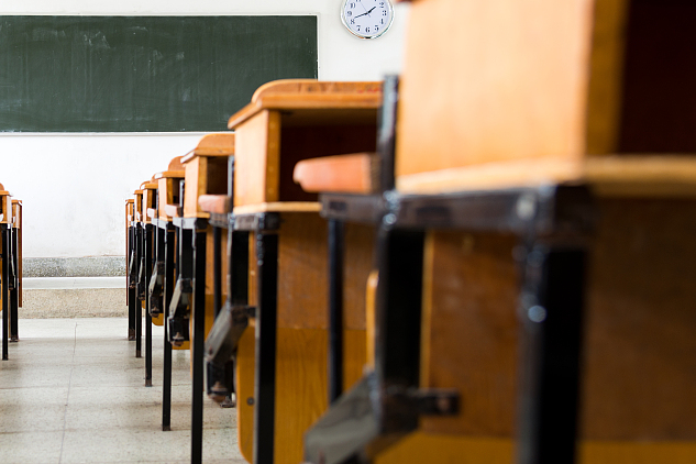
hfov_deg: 35.2
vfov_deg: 24.4
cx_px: 148
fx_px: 1063
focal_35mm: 55
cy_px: 140
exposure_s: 1/3
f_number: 4
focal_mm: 34
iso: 200
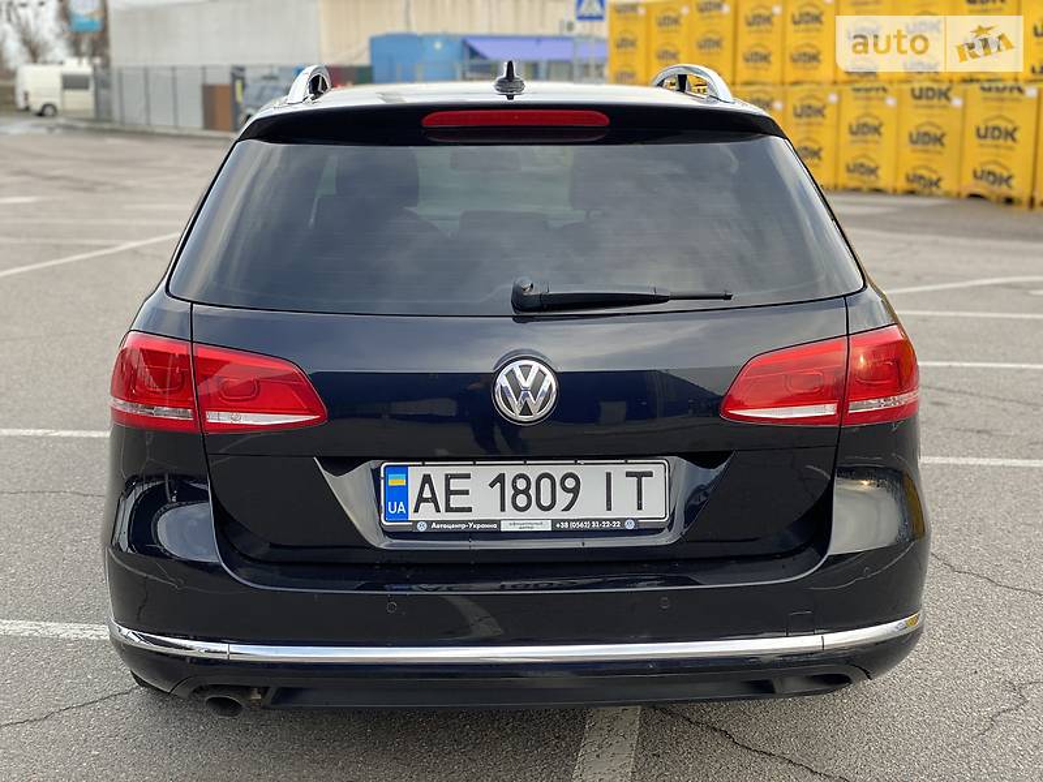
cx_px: 522
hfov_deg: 36.8
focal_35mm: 52
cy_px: 391
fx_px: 1567
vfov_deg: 28.0
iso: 32
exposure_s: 1/122
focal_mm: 6
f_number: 2
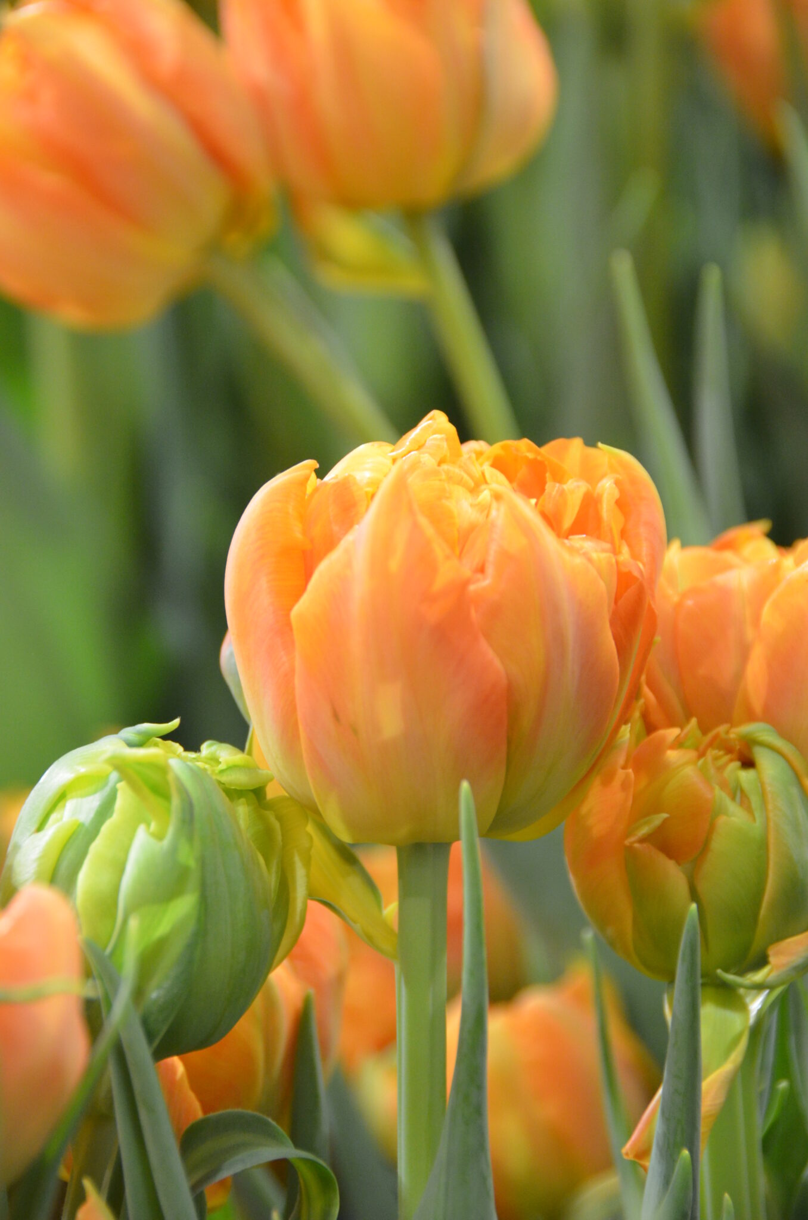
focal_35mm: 225
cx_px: 404
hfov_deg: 6.1
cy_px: 610
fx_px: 7611
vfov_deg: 9.2
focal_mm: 150
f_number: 5.6
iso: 1600
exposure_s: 1/125
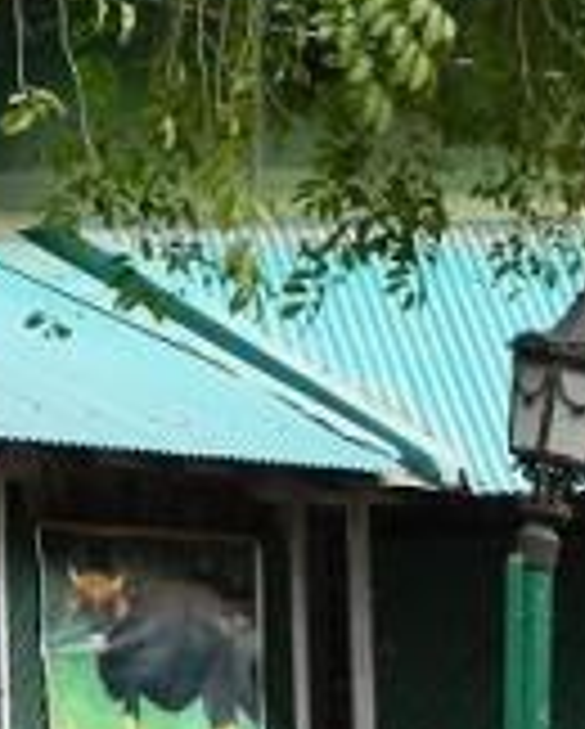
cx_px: 940
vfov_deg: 7.0
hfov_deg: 5.6
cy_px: 486
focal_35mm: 274
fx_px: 5919
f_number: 3.8
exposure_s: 1/100
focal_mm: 10.2
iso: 80
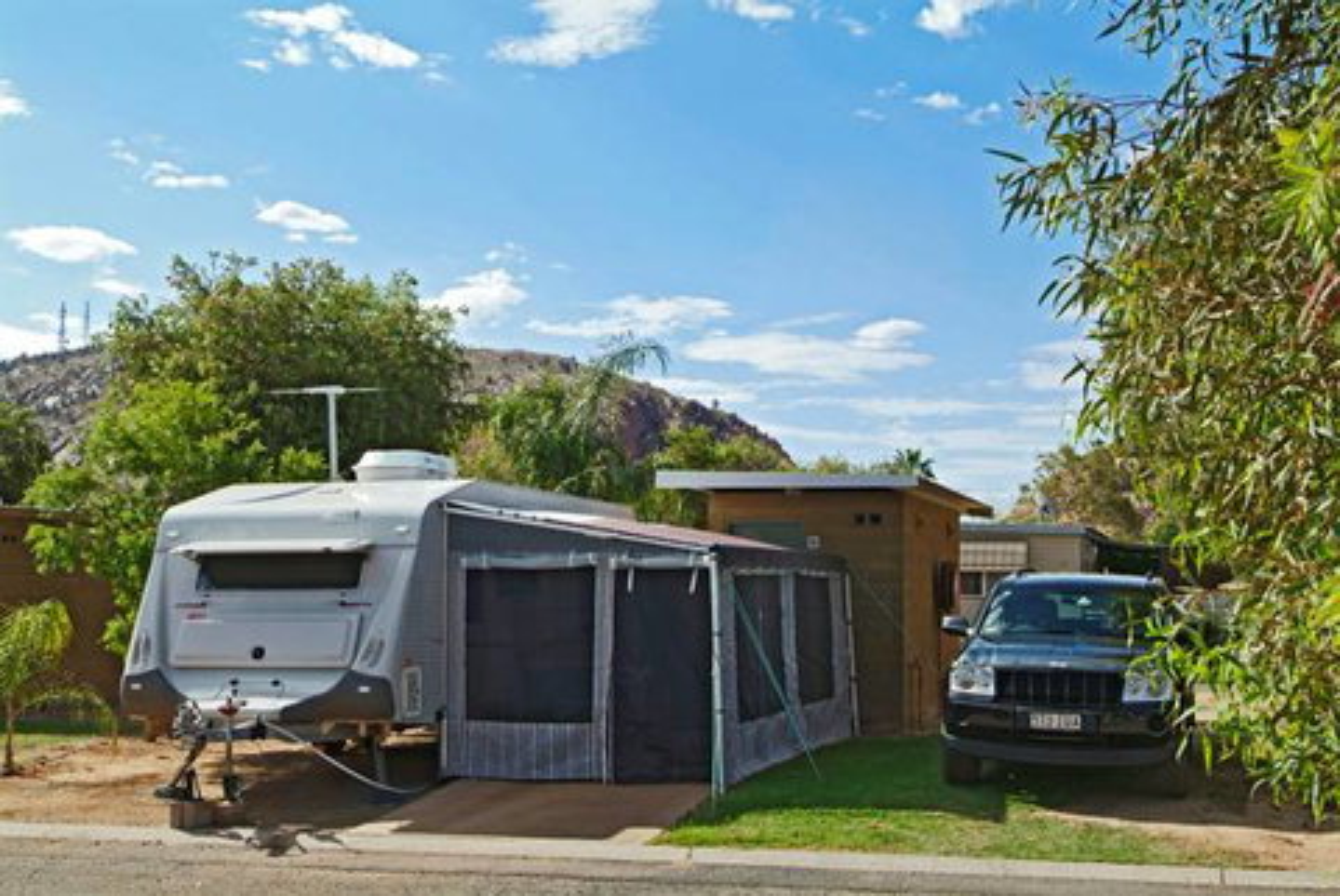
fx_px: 1416
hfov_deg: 50.7
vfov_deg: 35.1
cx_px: 670
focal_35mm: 38
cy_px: 448
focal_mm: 25
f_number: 9.5
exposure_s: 1/125
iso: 100
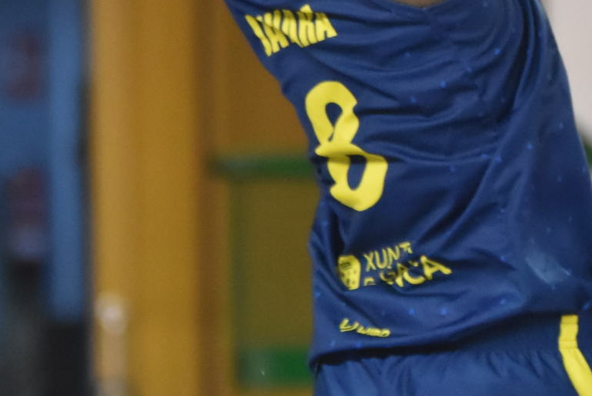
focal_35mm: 937
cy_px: -314
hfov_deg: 2.2
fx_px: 15420
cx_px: 623
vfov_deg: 1.5
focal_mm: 160
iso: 3200
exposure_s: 1/640
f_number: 2.8
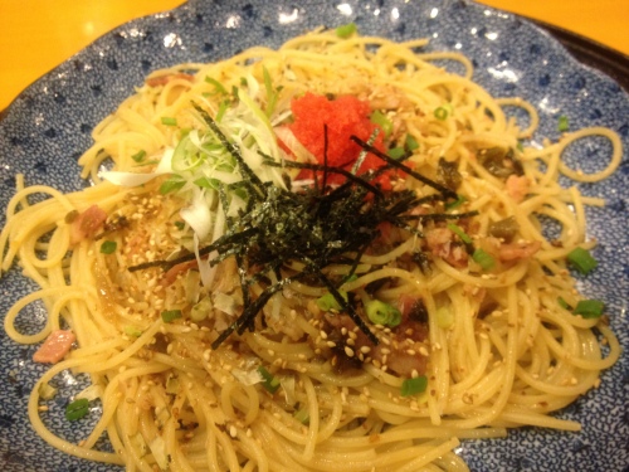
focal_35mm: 35
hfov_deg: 52.6
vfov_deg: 40.7
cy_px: 236
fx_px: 636
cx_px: 314
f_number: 2.4
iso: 200
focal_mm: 4.28
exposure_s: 1/20
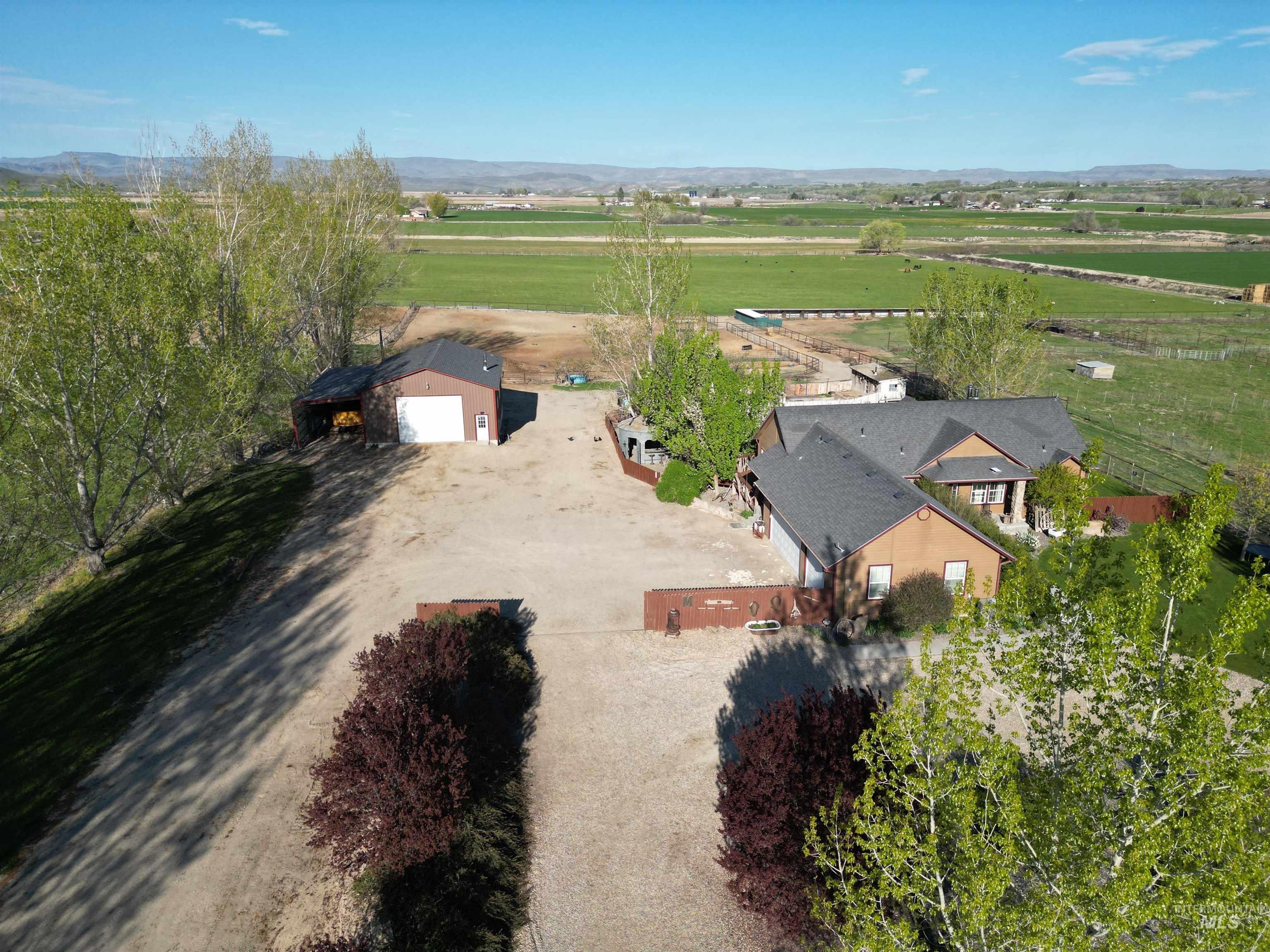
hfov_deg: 71.6
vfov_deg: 56.8
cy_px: 476
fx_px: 881
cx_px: 635
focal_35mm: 24
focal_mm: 6.72
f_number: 1.7
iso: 110
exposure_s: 1/2500
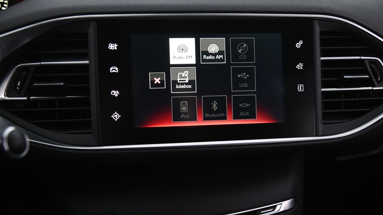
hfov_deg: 54.0
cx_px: 191
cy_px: 128
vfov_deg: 31.9
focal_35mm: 37
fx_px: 376
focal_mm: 35
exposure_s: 1/25
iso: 2000
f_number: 4
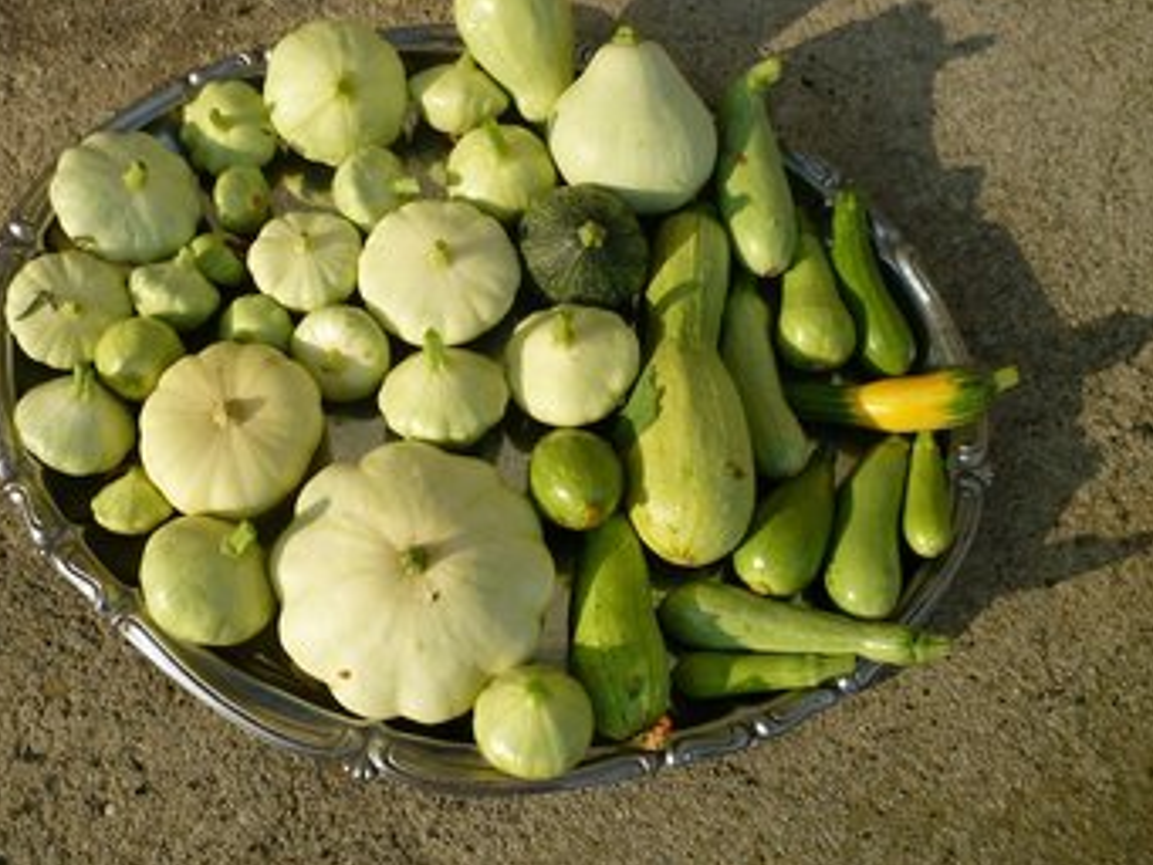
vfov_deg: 41.8
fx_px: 1133
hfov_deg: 53.8
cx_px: 504
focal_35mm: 34
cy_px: 389
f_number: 3.5
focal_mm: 5.2
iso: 80
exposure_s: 1/500
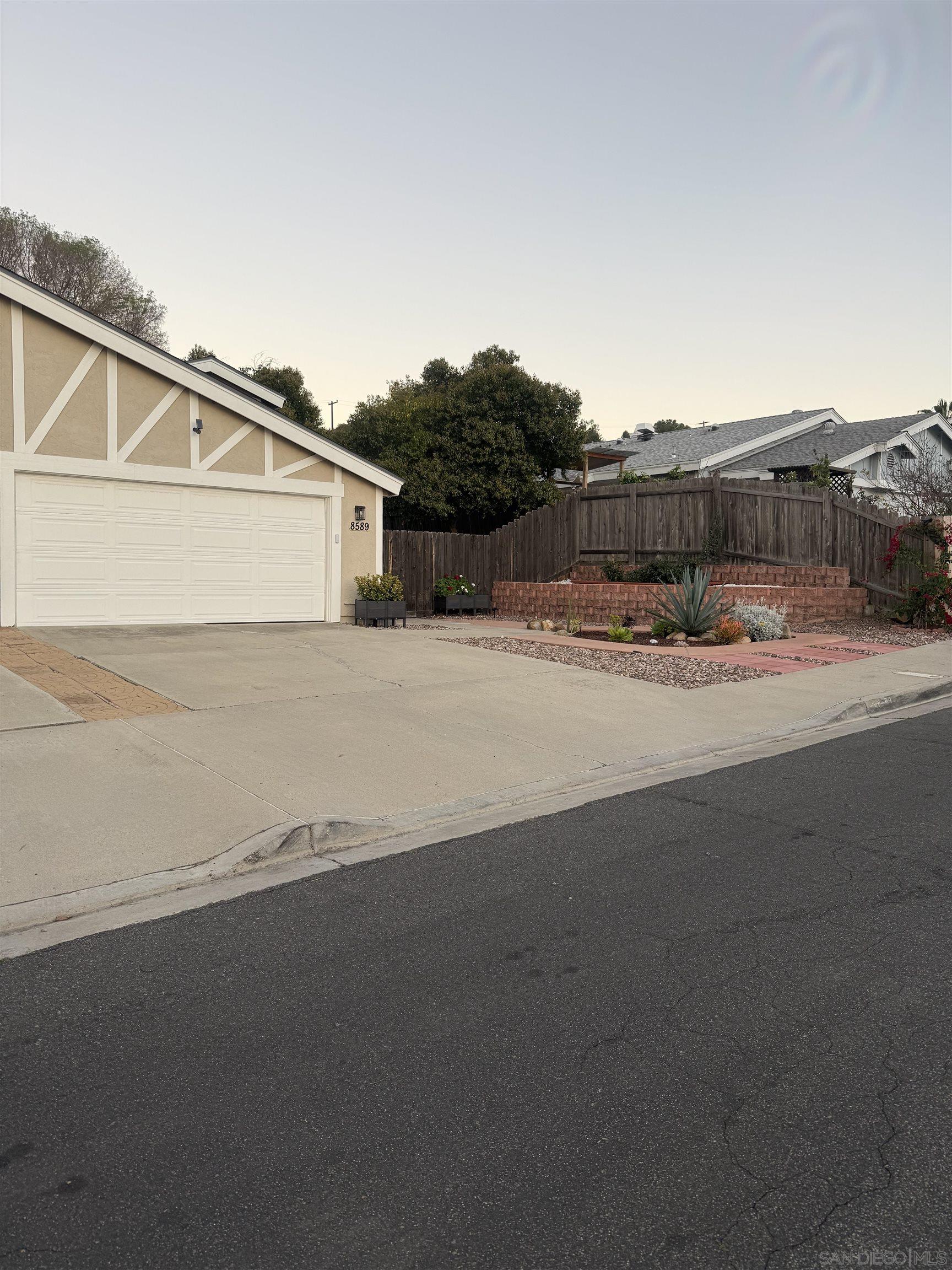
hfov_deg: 56.8
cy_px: 635
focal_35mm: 24
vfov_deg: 71.6
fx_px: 880
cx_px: 476
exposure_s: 1/141
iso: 50
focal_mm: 6.76
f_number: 1.78
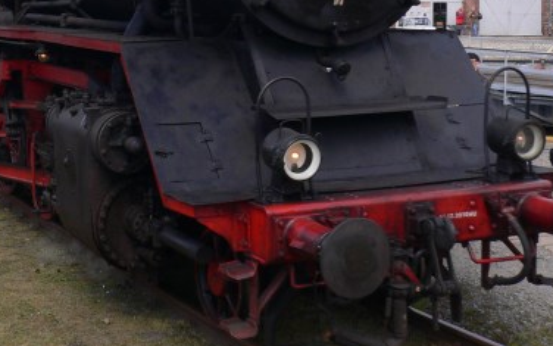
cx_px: 144
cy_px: 23
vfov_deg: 18.5
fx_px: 1040
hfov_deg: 29.4
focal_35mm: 69
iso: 100
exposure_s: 1/250
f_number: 5.6
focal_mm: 5.8
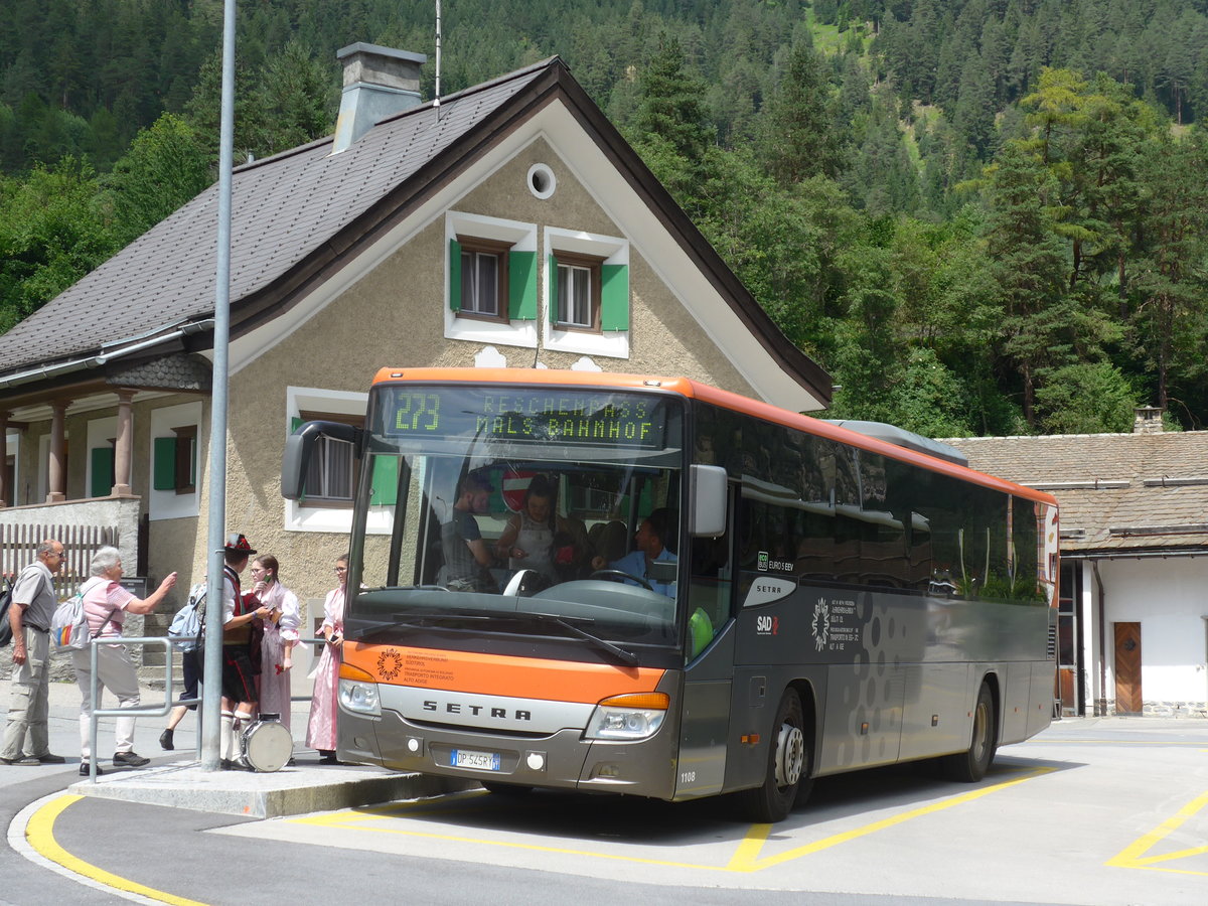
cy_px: 453
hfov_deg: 31.2
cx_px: 604
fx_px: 2164
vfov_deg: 23.7
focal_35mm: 62
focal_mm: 12.7
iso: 80
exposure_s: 1/640
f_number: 3.7
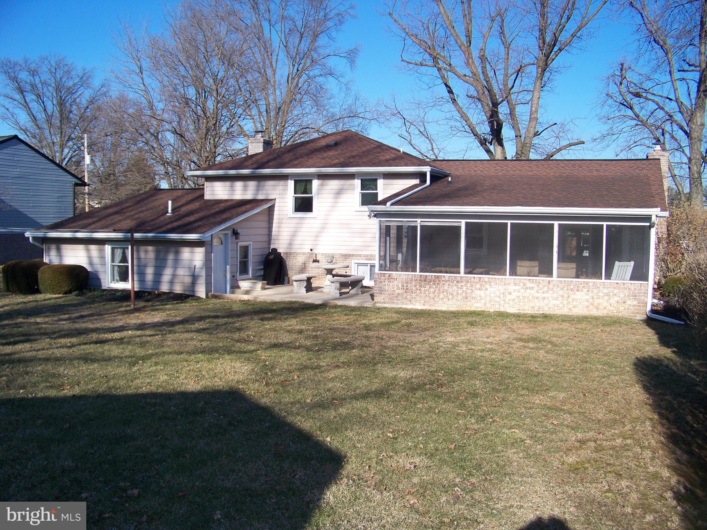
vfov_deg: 42.9
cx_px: 354
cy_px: 265
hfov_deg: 55.4
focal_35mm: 33
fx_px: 674
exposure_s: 1/640
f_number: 2.8
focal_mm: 5.85
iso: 64
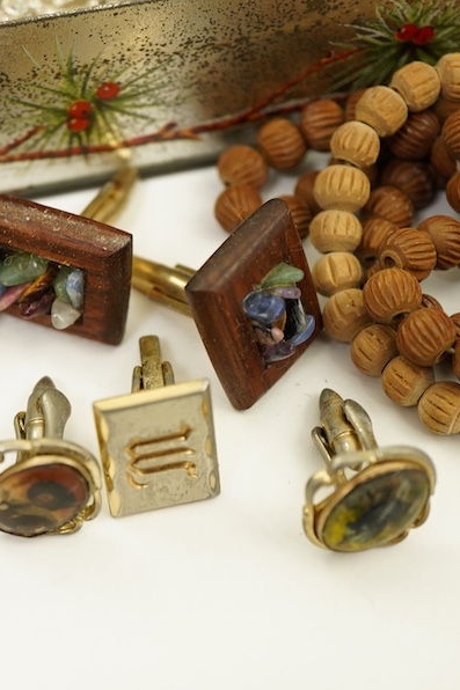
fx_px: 1304
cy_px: 345
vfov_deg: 29.7
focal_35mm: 68
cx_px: 87
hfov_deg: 19.8
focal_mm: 30
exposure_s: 1/160
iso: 1250
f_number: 3.5
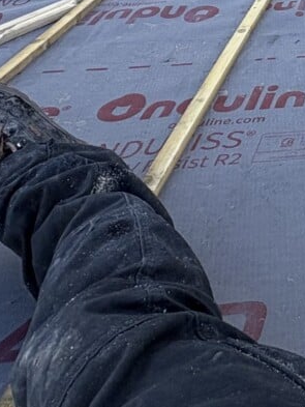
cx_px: 474
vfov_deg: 25.3
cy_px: -207
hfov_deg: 21.1
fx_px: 669
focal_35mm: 57
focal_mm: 2.22
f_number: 2.2
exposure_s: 1/453
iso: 50
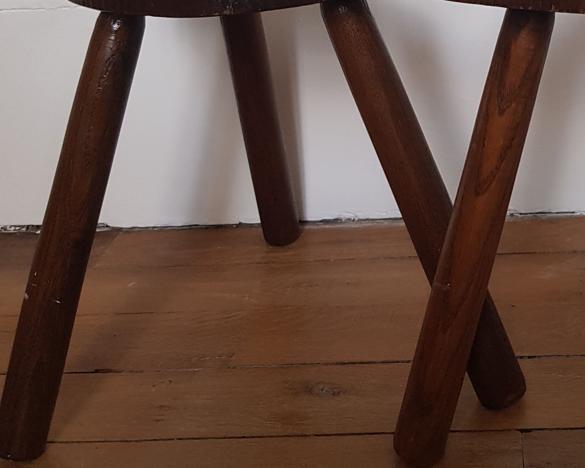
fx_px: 952
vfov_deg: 26.0
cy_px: -15
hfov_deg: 33.3
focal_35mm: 55
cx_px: 456
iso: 125
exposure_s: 1/60
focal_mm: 4.2
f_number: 1.7
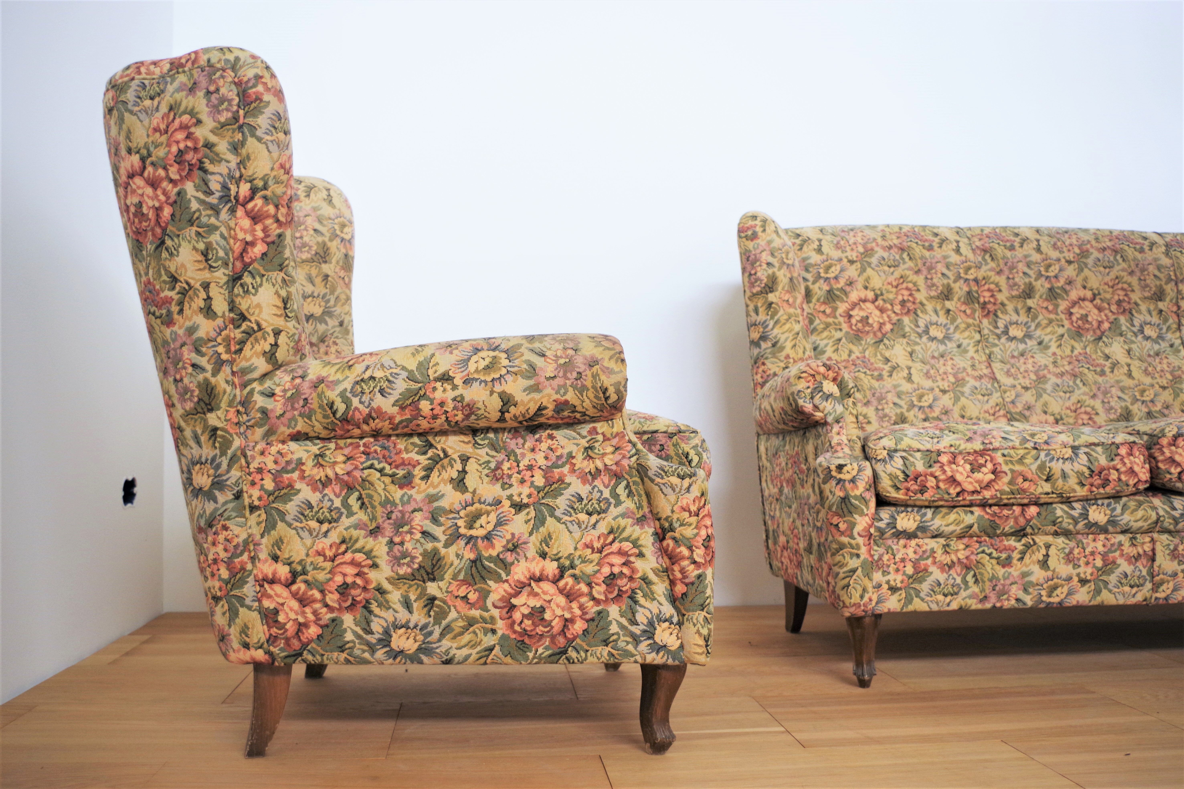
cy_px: 394
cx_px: 592
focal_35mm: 34
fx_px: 1118
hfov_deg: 55.8
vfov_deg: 38.9
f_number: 4
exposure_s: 1/60
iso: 400
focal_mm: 23.13
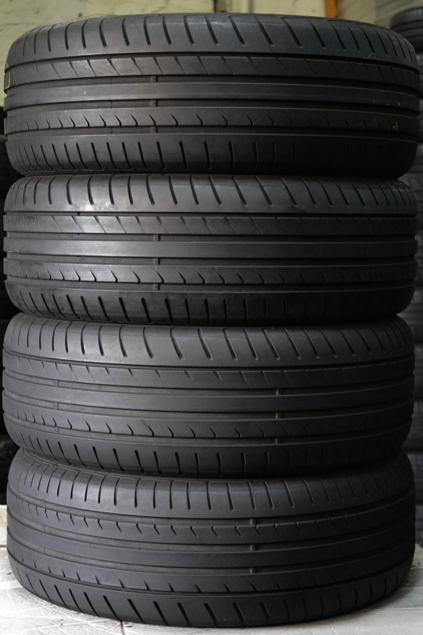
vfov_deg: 29.3
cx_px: 212
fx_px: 1217
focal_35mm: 69
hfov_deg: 19.7
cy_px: 318
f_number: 5.3
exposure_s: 1/15
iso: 3200
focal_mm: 46
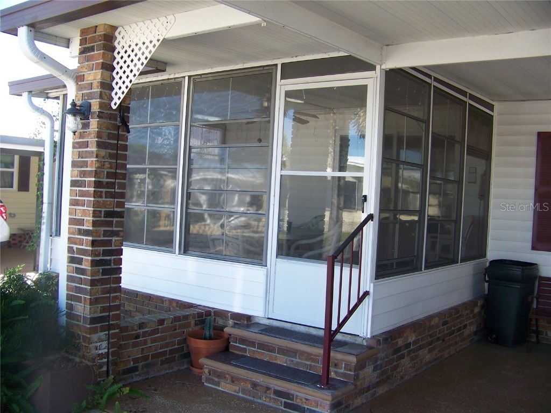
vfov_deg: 39.7
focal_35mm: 36
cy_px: 206
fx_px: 573
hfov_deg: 51.4
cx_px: 276
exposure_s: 1/100
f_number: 2.8
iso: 64
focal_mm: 5.85
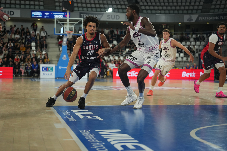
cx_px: 114
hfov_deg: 28.8
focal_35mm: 70
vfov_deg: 19.5
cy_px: 76
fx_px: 441
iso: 2500
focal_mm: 70
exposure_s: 1/2500
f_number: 2.8
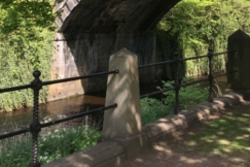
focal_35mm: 62
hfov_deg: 32.0
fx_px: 431
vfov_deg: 20.9
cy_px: -12
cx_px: 176
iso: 25
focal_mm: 4.15
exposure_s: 1/339
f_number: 2.2
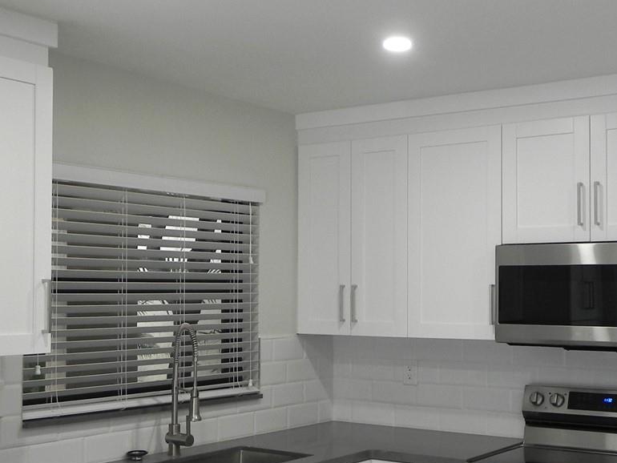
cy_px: 327
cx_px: 333
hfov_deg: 35.5
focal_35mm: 54
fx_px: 963
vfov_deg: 26.8
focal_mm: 4.6
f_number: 2.8
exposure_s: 1/58.1
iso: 160
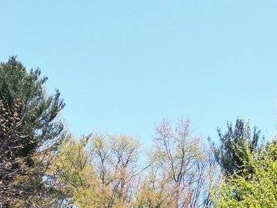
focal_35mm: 97
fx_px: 777
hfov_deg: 19.3
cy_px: 410
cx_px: 314
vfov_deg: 13.3
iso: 130
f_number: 1.7
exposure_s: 1/1600
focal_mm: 6.72
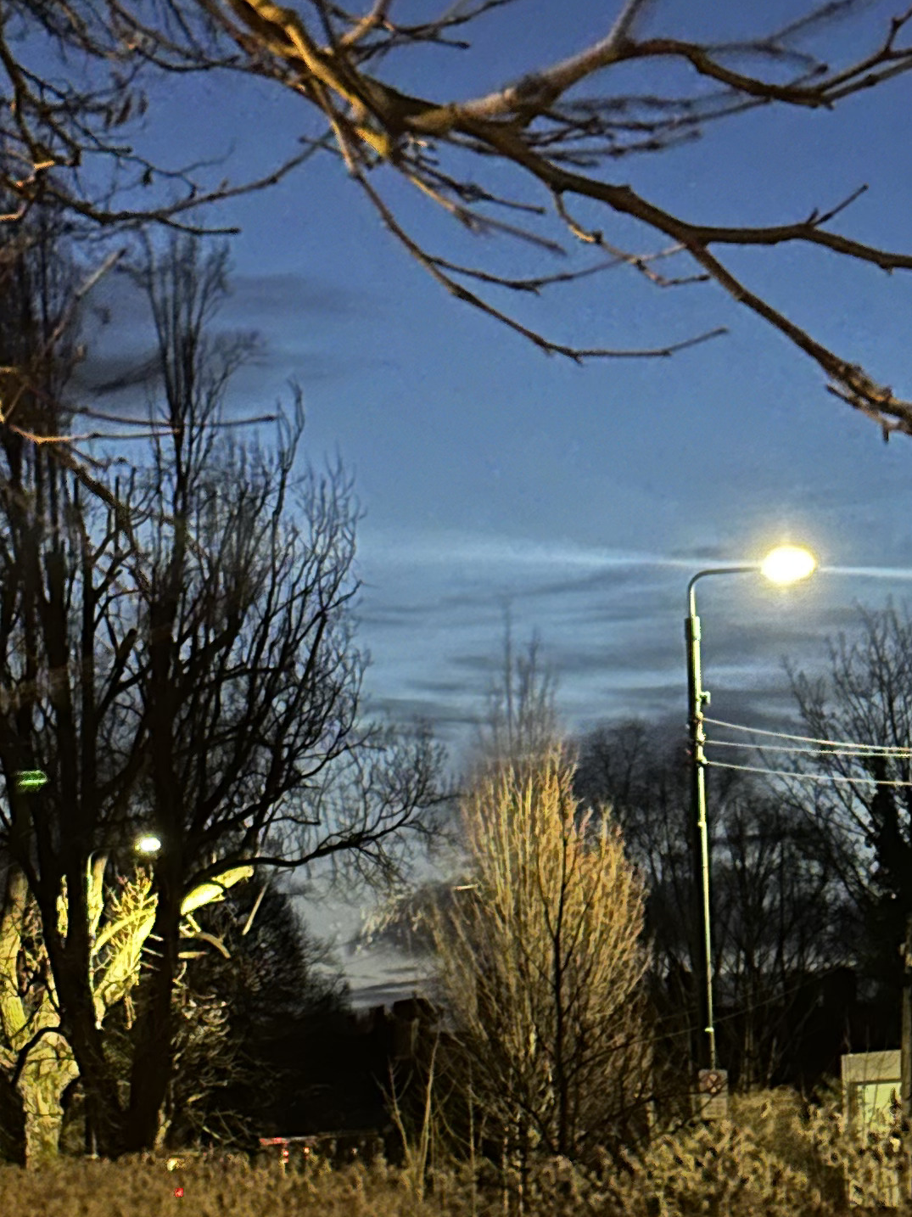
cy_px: 662
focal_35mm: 135
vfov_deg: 14.6
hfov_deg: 11.0
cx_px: 434
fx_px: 4744
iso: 500
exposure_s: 1/5
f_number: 1.78
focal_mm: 6.86
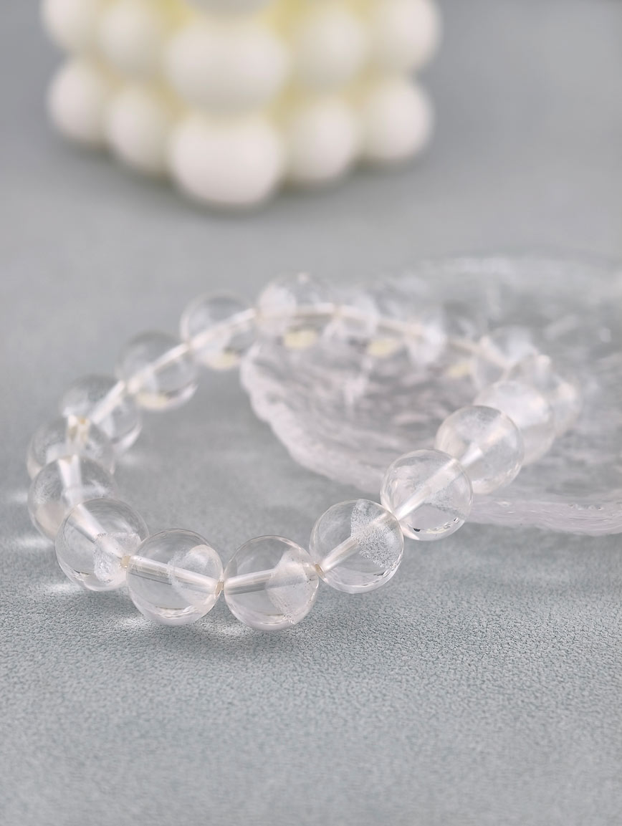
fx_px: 2032
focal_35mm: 85
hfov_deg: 17.4
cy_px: 413
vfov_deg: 23.0
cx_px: 311
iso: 125
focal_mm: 22.48
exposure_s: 1/160
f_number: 2.67
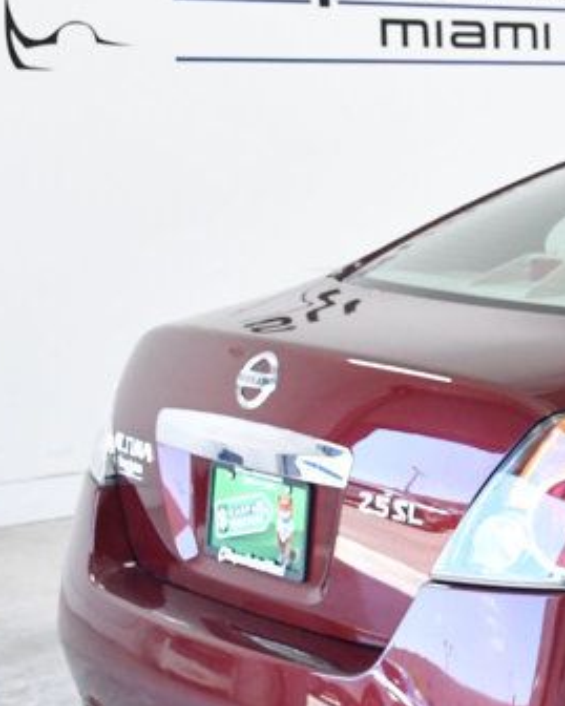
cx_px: 945
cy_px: 485
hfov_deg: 13.7
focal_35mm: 103
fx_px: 2152
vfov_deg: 18.6
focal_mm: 24
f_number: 9
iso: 2500
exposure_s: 1/250
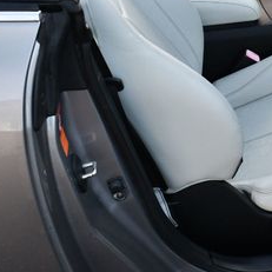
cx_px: 247
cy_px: 34
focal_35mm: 85
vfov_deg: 20.1
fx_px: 756
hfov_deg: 20.0
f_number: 5
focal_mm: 18
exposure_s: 1/250
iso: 400
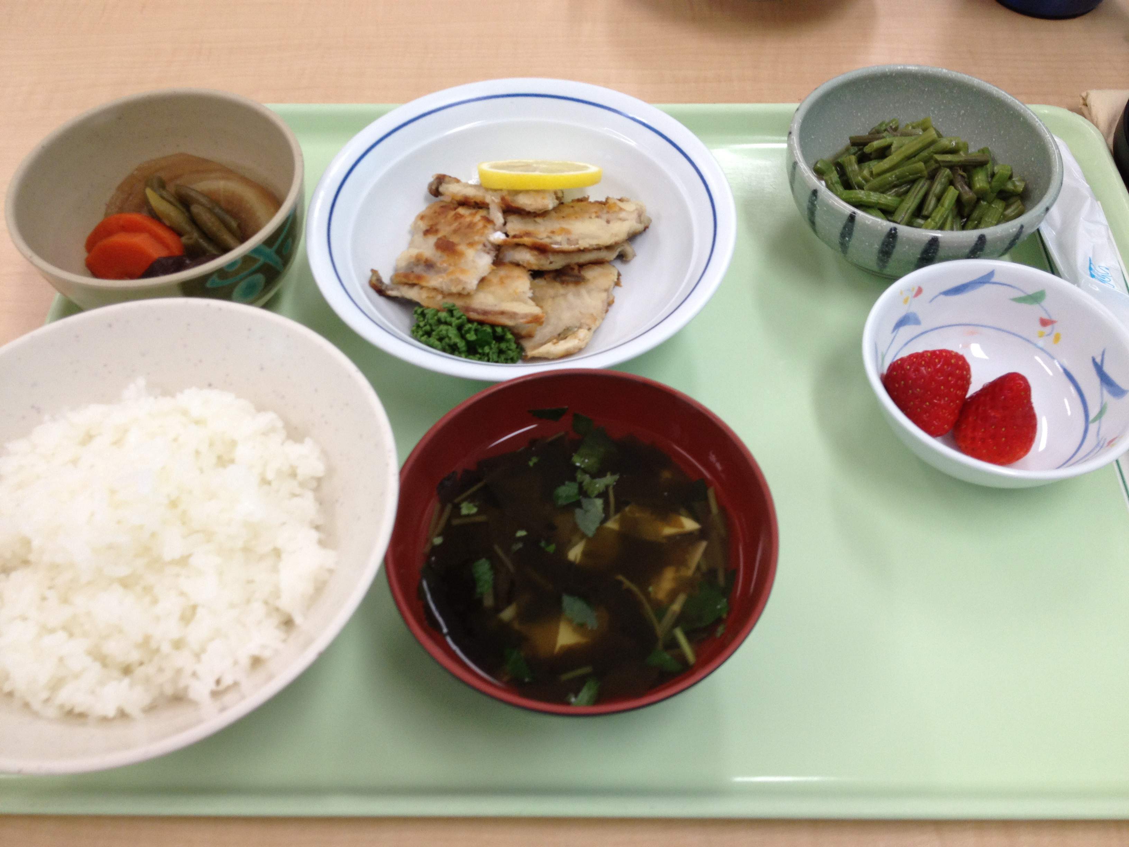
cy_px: 424
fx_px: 1142
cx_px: 564
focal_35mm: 35
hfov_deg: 52.6
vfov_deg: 40.7
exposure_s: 1/60
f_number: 2.4
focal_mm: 4.28
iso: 80
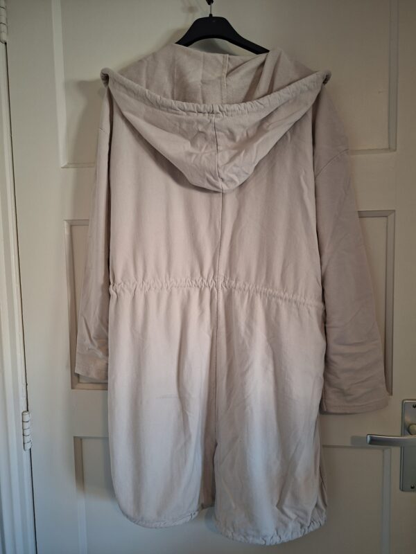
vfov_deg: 73.9
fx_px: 369
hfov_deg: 58.9
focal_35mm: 23
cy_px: 277
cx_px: 208
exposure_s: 1/33
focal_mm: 5.54
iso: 250
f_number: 1.8
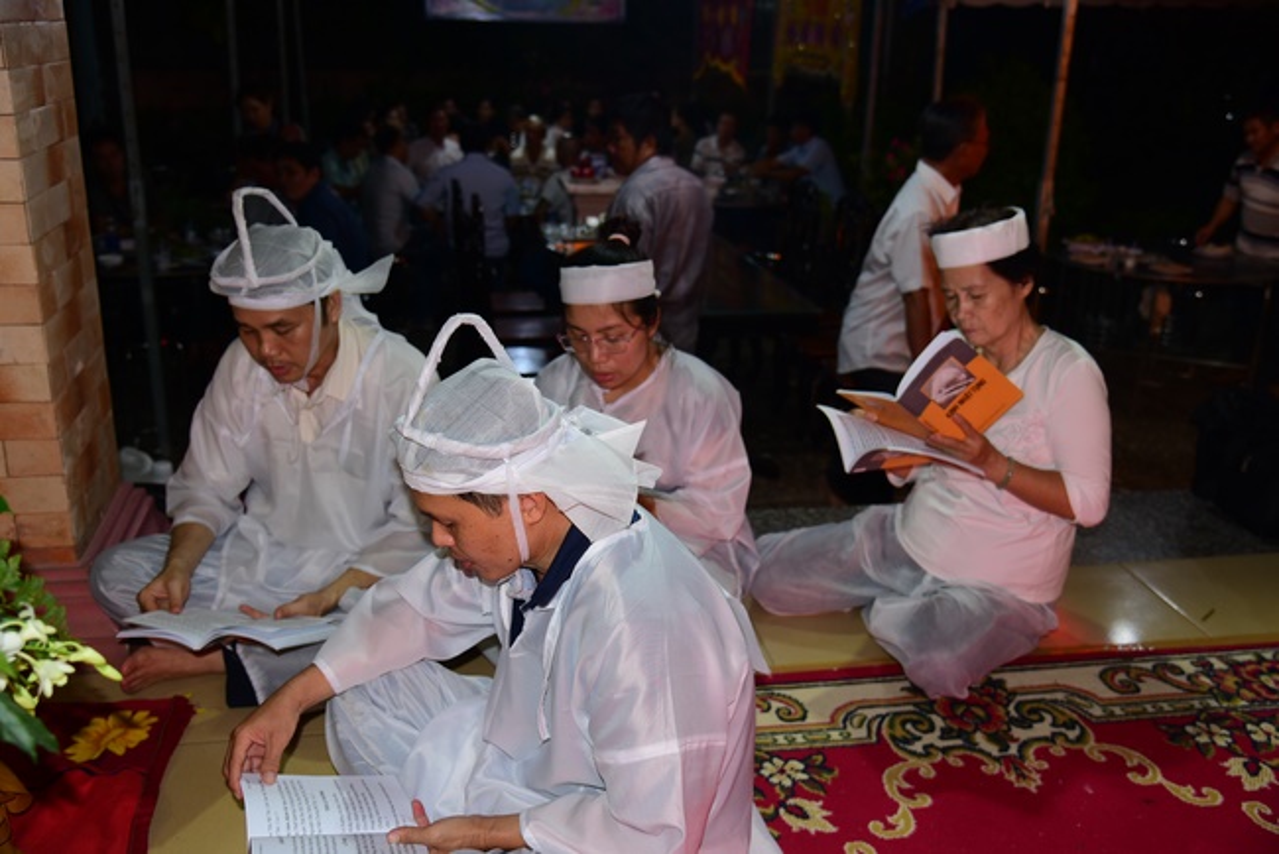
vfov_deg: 38.9
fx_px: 1208
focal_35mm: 34
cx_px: 640
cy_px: 427
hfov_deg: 55.8
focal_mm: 34
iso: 320
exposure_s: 1/60
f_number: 4
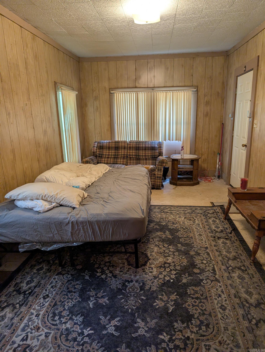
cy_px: 176
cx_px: 132
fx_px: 244
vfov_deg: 71.5
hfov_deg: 56.9
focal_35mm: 24
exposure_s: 1/40
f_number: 1.68
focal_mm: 6.9
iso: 102
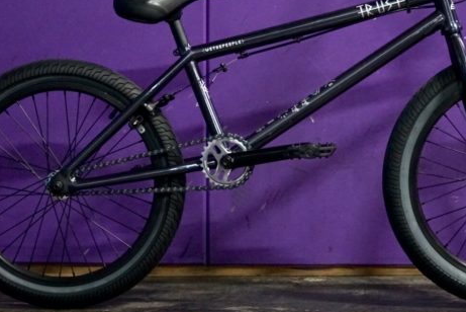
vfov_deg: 9.5
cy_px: 60
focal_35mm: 145
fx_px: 1878
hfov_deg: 14.1
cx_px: 273
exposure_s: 1/160
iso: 5000
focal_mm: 58
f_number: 4
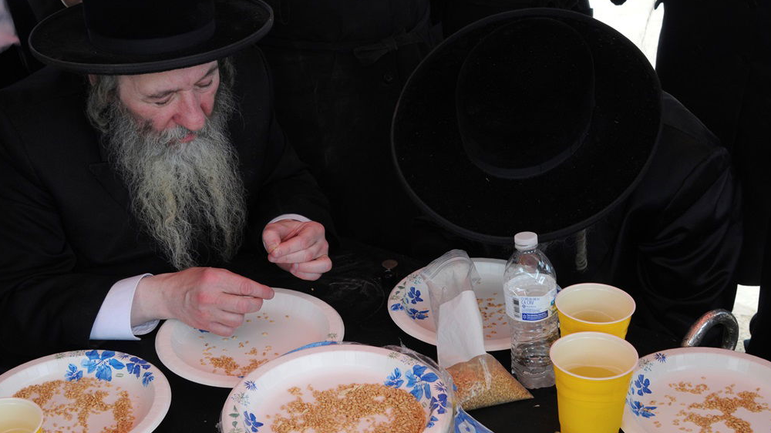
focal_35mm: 45
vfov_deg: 26.5
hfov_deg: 45.5
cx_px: 386
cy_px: 183
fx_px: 920
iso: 640
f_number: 6.3
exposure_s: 1/160
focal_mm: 28
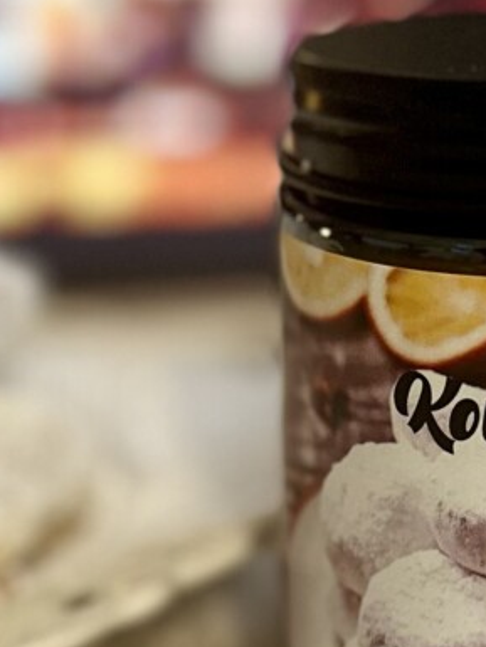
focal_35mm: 81
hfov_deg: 17.4
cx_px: 584
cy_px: 150
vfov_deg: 23.8
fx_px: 1515
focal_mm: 6.86
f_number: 1.78
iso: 320
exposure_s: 1/60
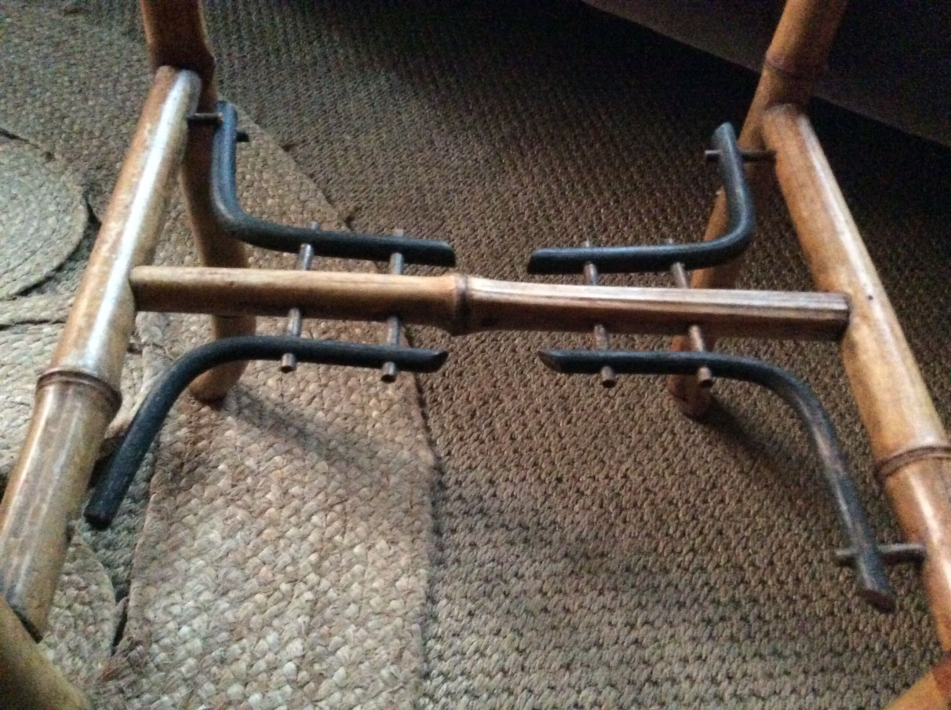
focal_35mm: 32
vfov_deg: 44.1
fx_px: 878
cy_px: 355
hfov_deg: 56.9
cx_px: 476
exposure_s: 1/17
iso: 800
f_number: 2.4
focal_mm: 3.3
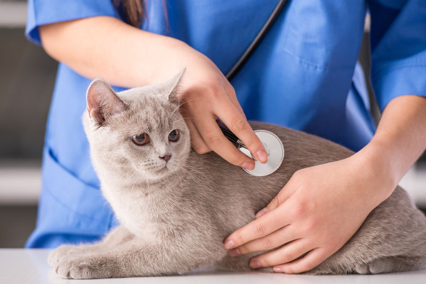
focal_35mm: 238
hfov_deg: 8.6
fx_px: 2817
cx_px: 215
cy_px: 150
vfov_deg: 5.8
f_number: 4
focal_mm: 195
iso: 400
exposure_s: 1/100
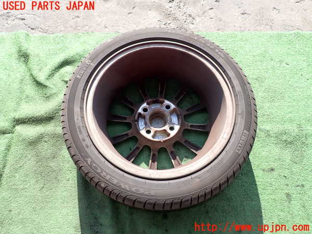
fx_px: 225
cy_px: 117
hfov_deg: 69.4
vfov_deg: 54.9
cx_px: 156
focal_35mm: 25
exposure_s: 1/250
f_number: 2.8
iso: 100
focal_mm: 4.5
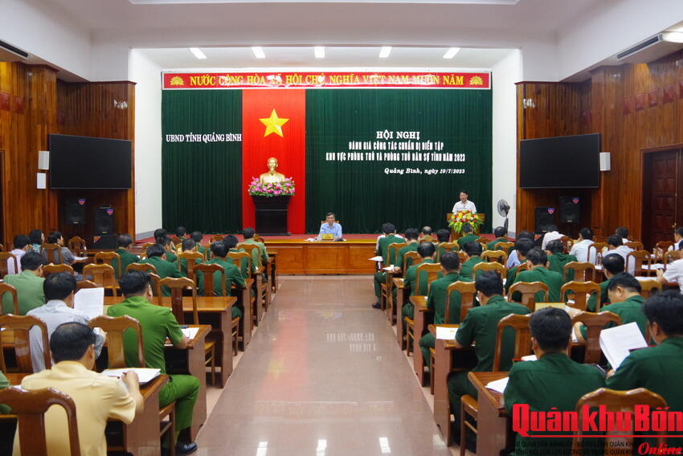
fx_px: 512
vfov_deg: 47.9
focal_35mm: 27
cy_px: 228
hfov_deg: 67.4
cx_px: 342
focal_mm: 18
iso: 3200
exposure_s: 1/50
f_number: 5.6
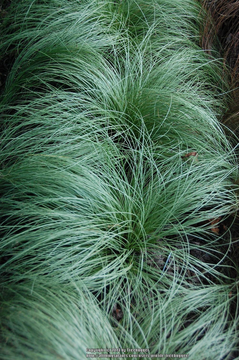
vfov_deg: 36.9
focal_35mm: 54
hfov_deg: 25.0
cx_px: 120
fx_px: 539
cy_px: 180
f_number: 4.5
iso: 800
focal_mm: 36
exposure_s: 1/320
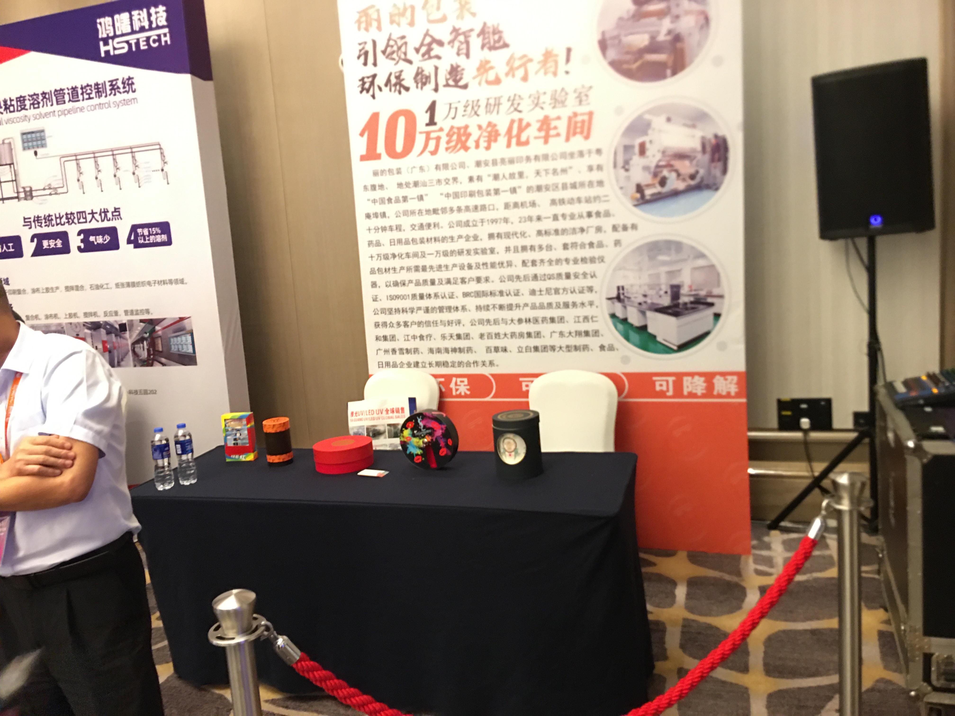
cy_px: 358
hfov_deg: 61.7
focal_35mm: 29
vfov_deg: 48.2
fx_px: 800
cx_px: 478
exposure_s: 1/8
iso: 125
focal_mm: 4.15
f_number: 2.2
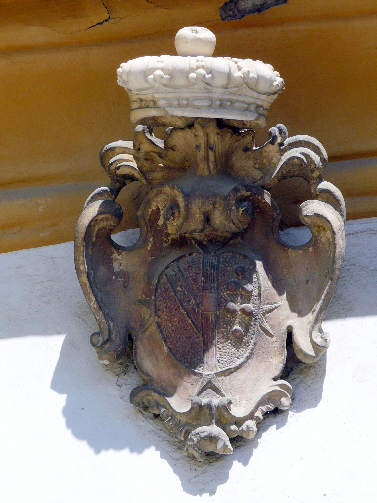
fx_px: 3543
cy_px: 252
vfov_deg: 8.1
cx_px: 188
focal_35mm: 244
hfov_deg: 6.1
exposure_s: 1/400
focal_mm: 40
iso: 100
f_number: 5.6
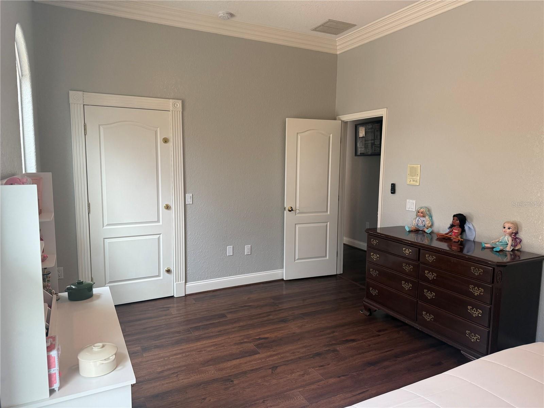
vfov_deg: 56.8
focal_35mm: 24
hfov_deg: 71.6
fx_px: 377
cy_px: 204
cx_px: 272
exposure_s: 1/121
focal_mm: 6.76
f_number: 1.78
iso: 200
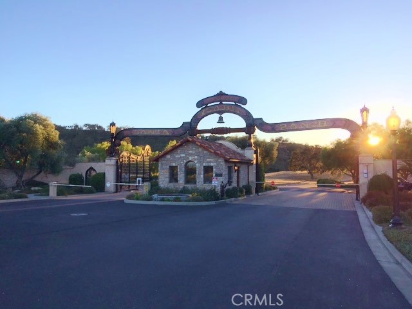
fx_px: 345
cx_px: 206
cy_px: 154
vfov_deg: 48.2
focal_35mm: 29
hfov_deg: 61.7
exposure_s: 1/785
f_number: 2.2
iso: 25
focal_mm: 4.15
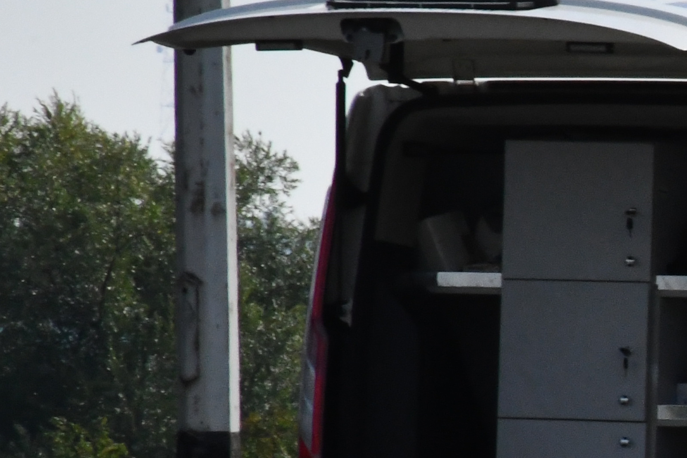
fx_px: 14006
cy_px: 398
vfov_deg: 1.9
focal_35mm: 734
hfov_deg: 2.8
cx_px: 1193
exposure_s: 1/1000
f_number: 36
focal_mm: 140
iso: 2500
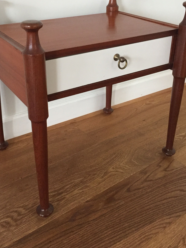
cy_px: 88
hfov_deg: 35.9
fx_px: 287
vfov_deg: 46.2
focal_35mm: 40
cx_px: 86
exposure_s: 1/25
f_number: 2.2
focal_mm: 4.15
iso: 250
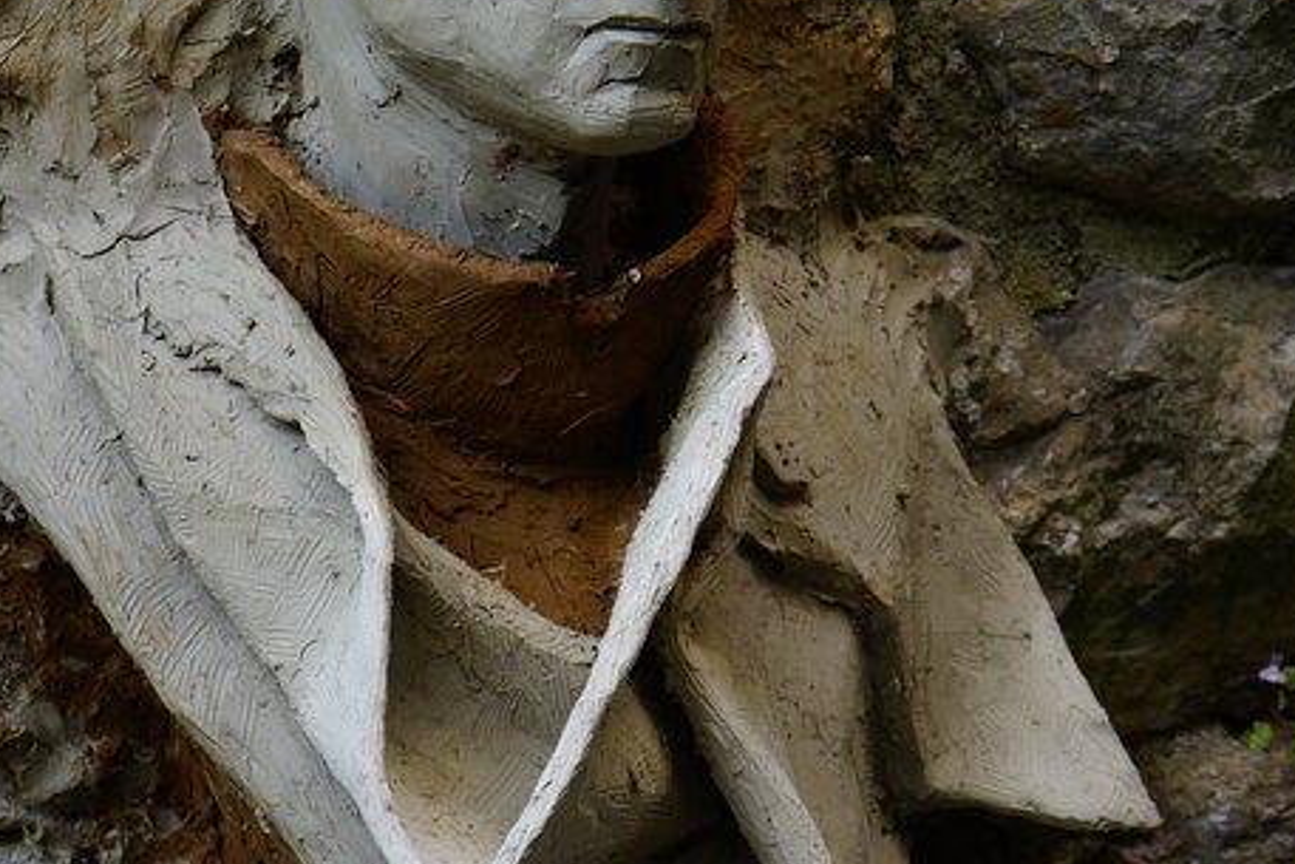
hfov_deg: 14.0
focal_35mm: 147
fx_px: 5289
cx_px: 725
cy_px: 184
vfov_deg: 9.3
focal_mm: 56
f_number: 5.6
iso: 1000
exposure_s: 1/100
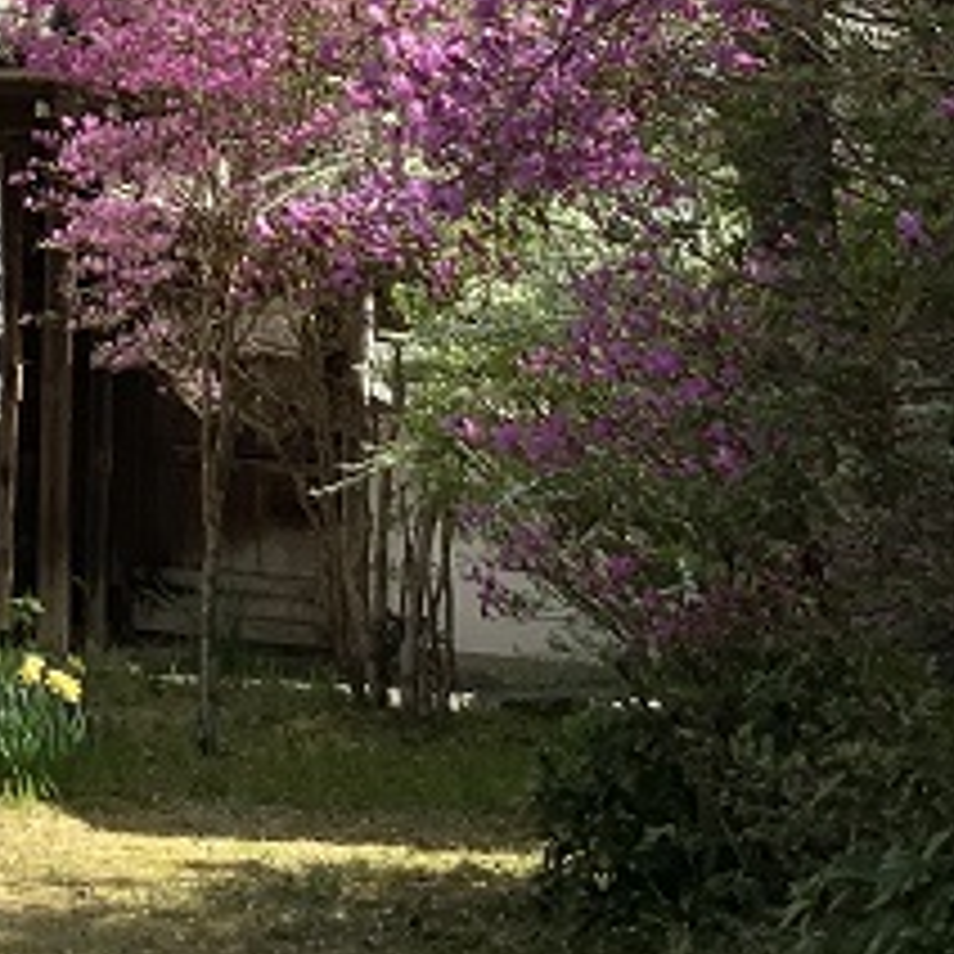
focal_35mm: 121
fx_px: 3773
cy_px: -356
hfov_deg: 13.7
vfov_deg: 13.8
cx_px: -392
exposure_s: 1/1412
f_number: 1.8
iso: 16
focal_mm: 3
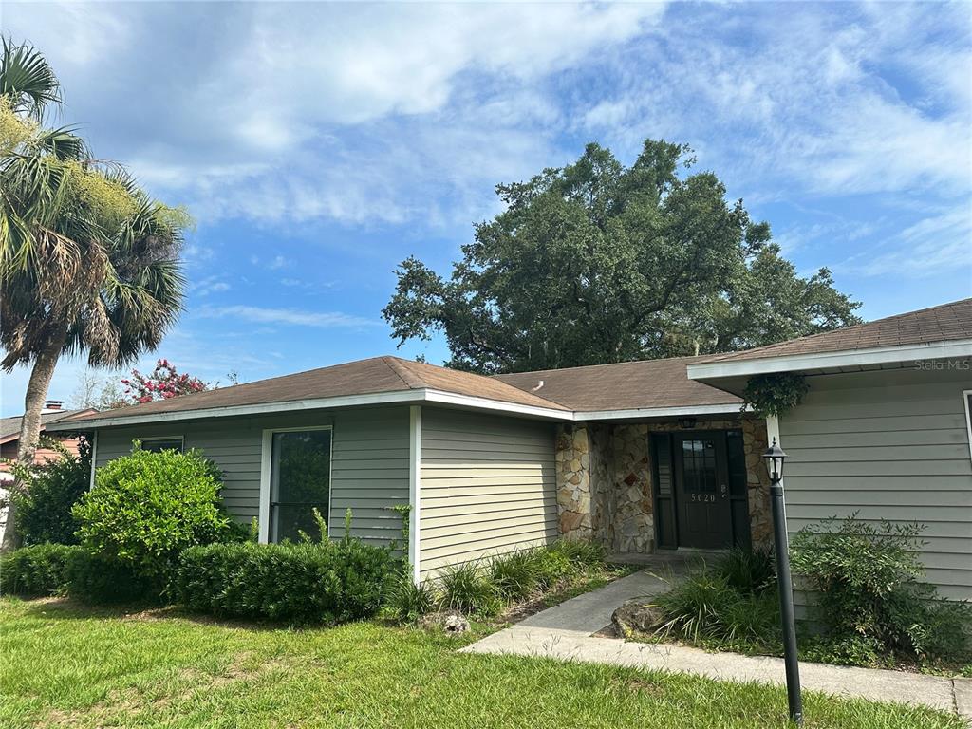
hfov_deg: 71.6
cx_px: 486
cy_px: 364
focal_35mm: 24
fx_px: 674
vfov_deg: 56.8
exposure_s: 1/5000
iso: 80
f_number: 1.78
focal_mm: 6.86
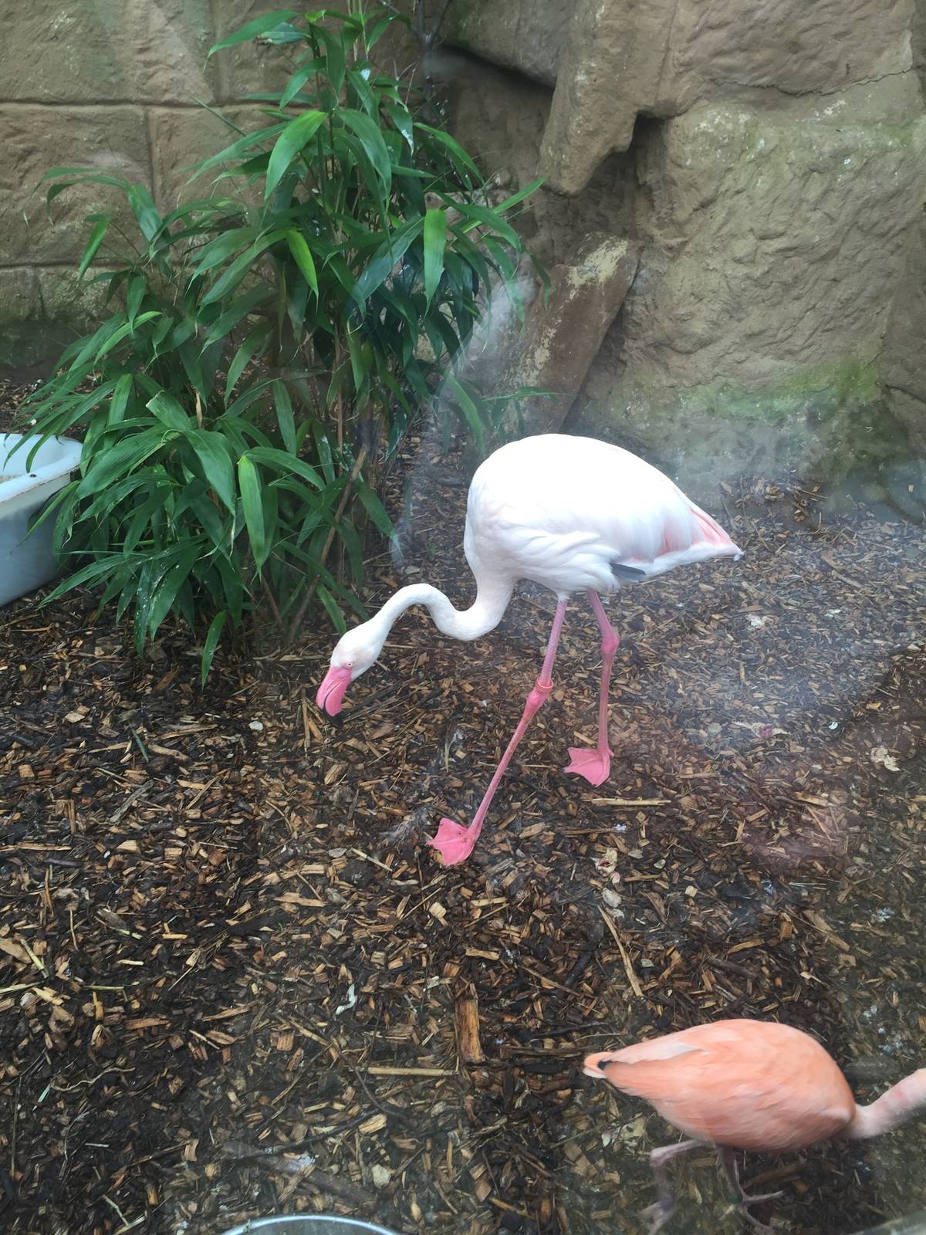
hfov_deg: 48.2
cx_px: 463
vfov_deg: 61.7
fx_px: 1034
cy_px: 618
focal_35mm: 29
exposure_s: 1/132
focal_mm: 4.15
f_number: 2.2
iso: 32
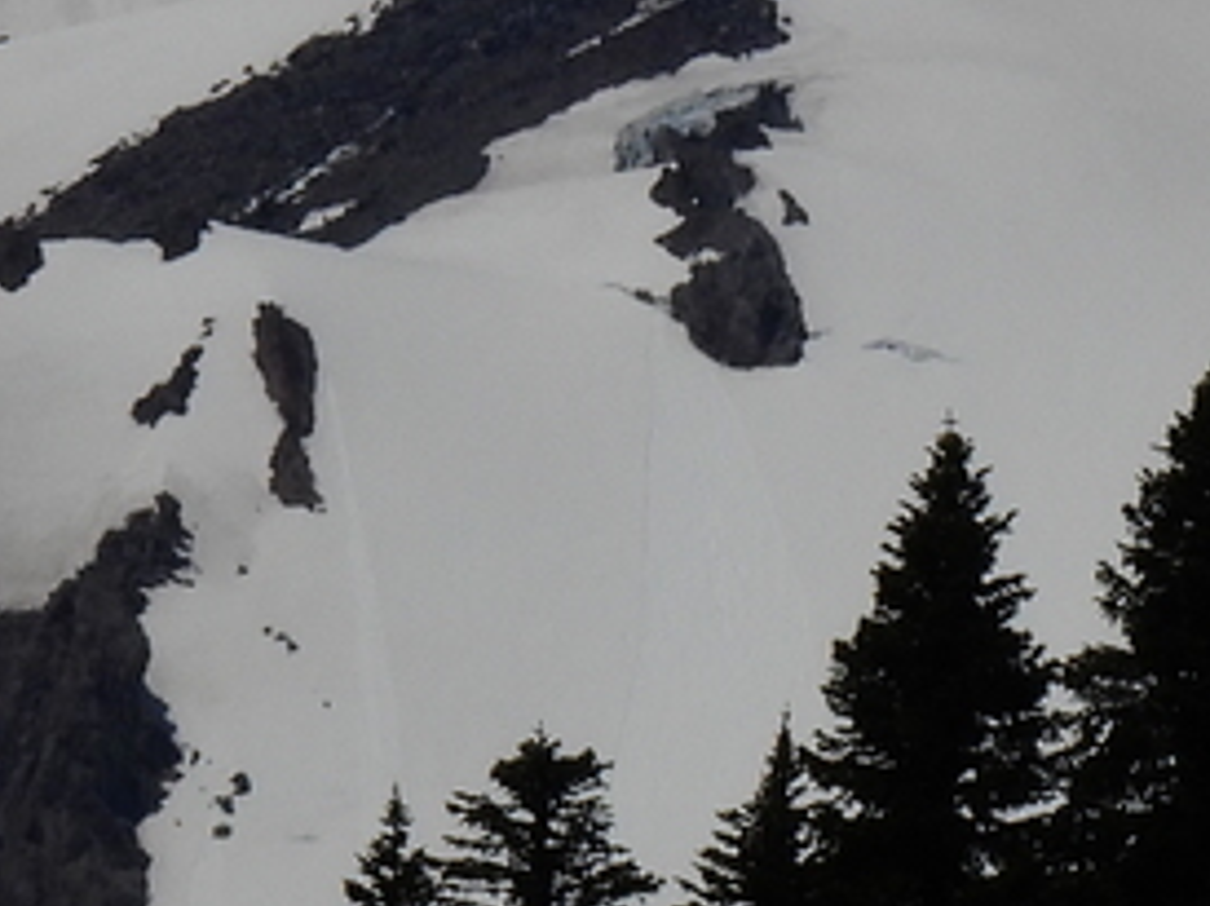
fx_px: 62061
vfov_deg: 0.8
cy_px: -1140
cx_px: 2018
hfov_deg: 1.1
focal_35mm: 1777
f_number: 8
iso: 100
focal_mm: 67.8
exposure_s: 1/2000
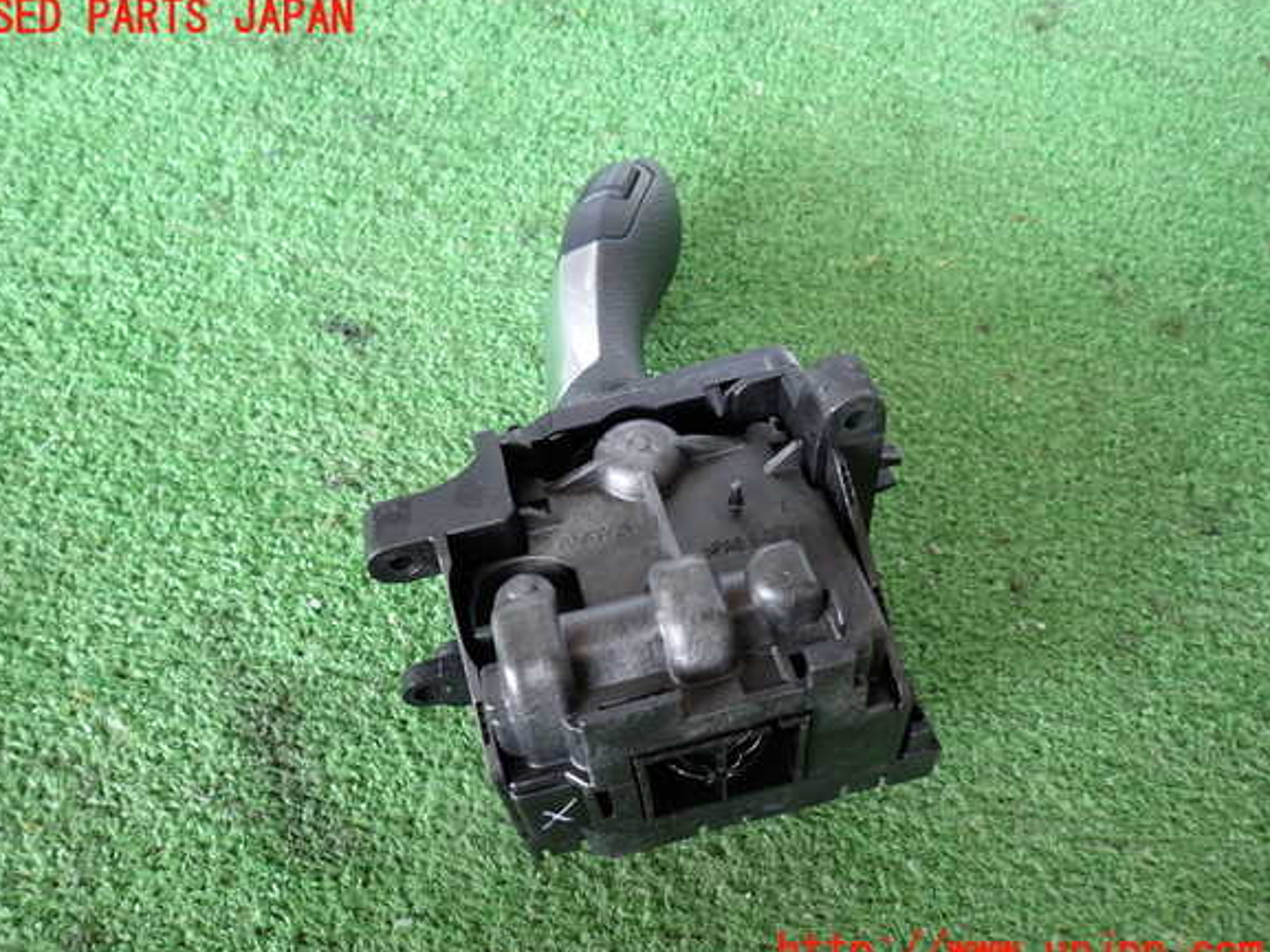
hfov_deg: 67.3
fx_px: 954
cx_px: 614
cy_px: 486
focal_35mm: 26
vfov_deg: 53.1
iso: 200
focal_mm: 4.5
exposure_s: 1/40
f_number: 2
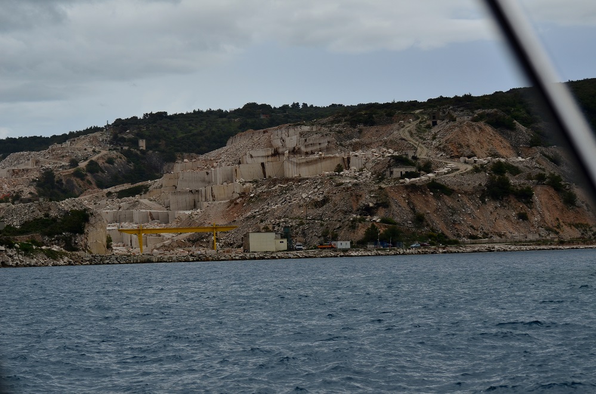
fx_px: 1734
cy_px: 197
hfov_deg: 19.5
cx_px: 298
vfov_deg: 13.0
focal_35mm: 105
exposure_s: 1/320
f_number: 4.5
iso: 140
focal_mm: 70
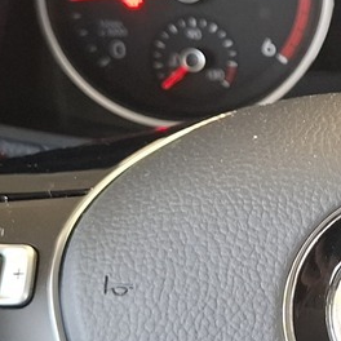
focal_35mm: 111
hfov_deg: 14.8
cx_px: 486
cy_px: 257
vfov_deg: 15.6
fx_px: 1237
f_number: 1.8
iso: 320
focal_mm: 5.54
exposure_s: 1/33
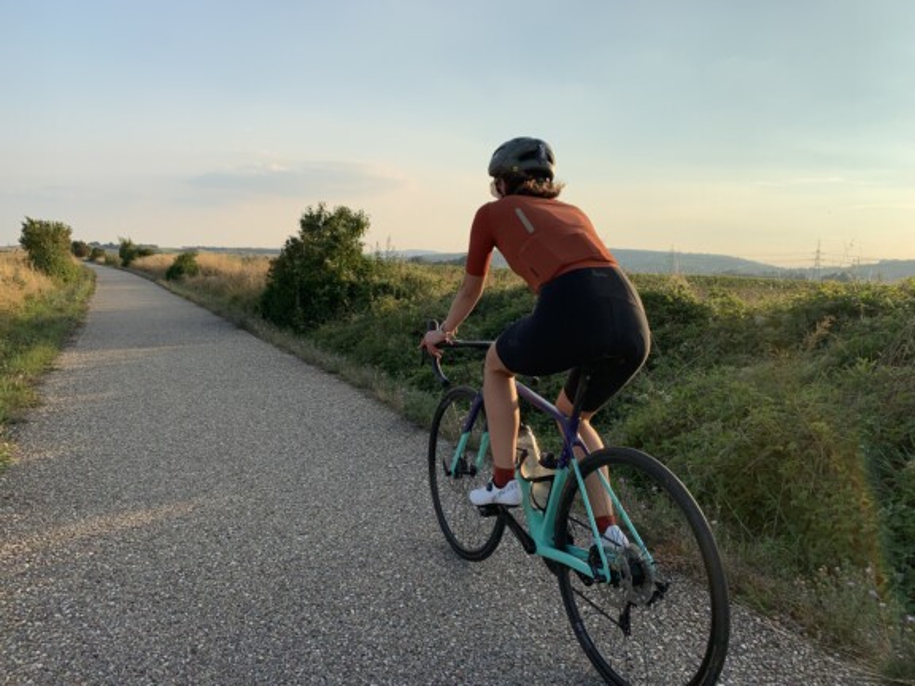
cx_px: 458
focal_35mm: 26
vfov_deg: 53.1
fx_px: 687
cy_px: 343
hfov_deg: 67.3
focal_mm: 4.25
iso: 25
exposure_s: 1/1916
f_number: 1.8
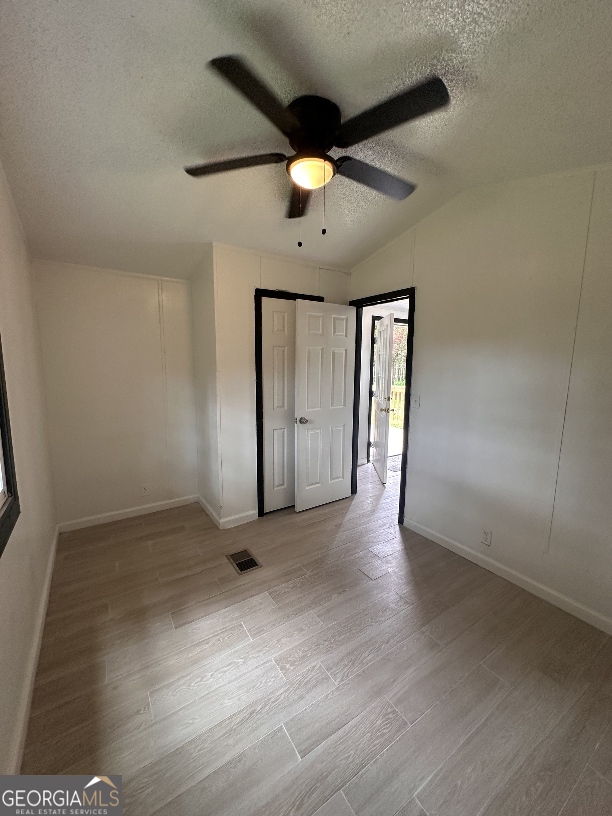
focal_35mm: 14
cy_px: 408
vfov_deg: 102.1
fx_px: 330
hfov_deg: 85.7
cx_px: 306
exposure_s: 1/120
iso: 160
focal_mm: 2.22
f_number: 2.2
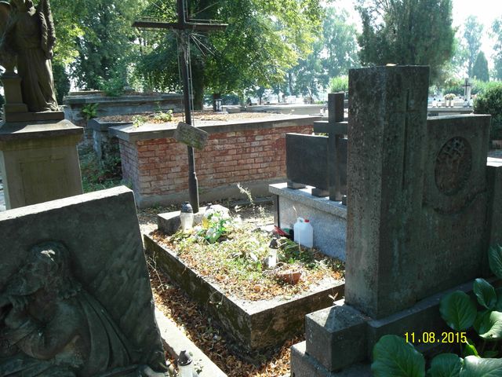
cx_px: 251
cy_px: 188
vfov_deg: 46.8
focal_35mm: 30
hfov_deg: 60.0
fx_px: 435
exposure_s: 1/90
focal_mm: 6.5
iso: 80
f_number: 3.6
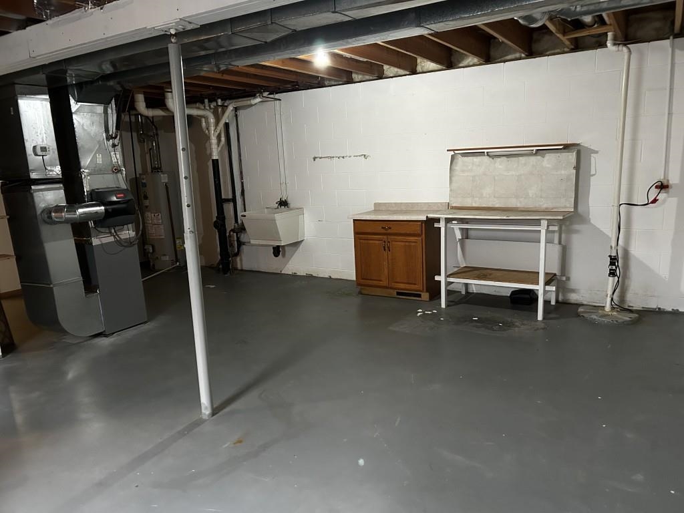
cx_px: 342
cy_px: 256
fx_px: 514
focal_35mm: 26
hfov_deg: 67.3
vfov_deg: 53.1
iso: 640
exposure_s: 1/40
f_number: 1.5
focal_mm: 5.7
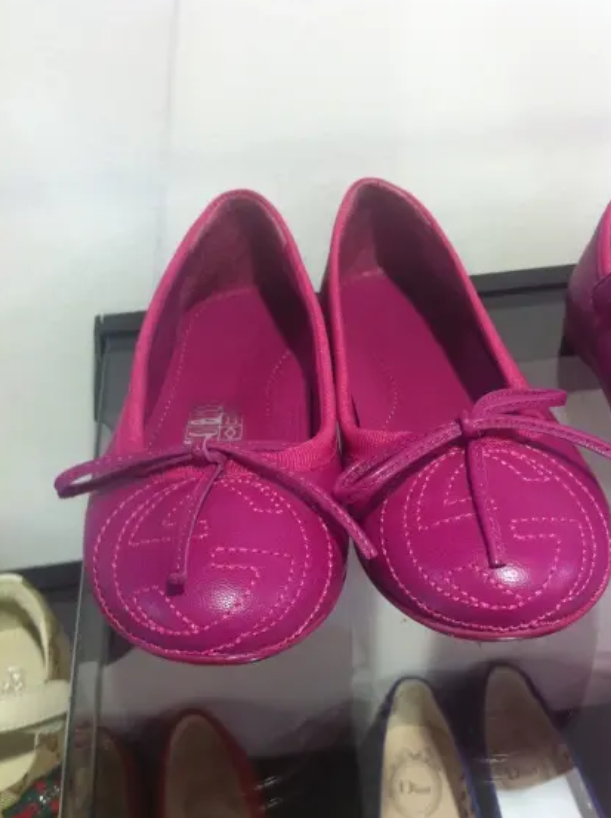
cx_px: 327
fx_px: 920
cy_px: 413
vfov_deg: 47.9
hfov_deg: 36.7
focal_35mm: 39
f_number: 2.8
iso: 100
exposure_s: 1/17
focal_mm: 3.85
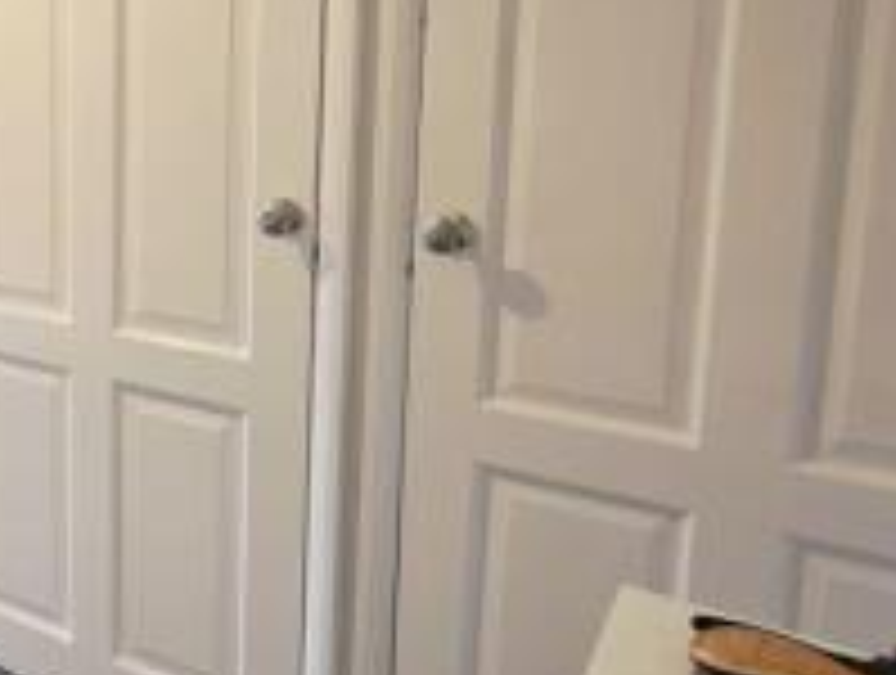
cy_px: 173
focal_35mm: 38
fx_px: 985
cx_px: -160
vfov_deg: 37.0
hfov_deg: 37.8
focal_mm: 2.2
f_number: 1.9
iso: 160
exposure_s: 1/50
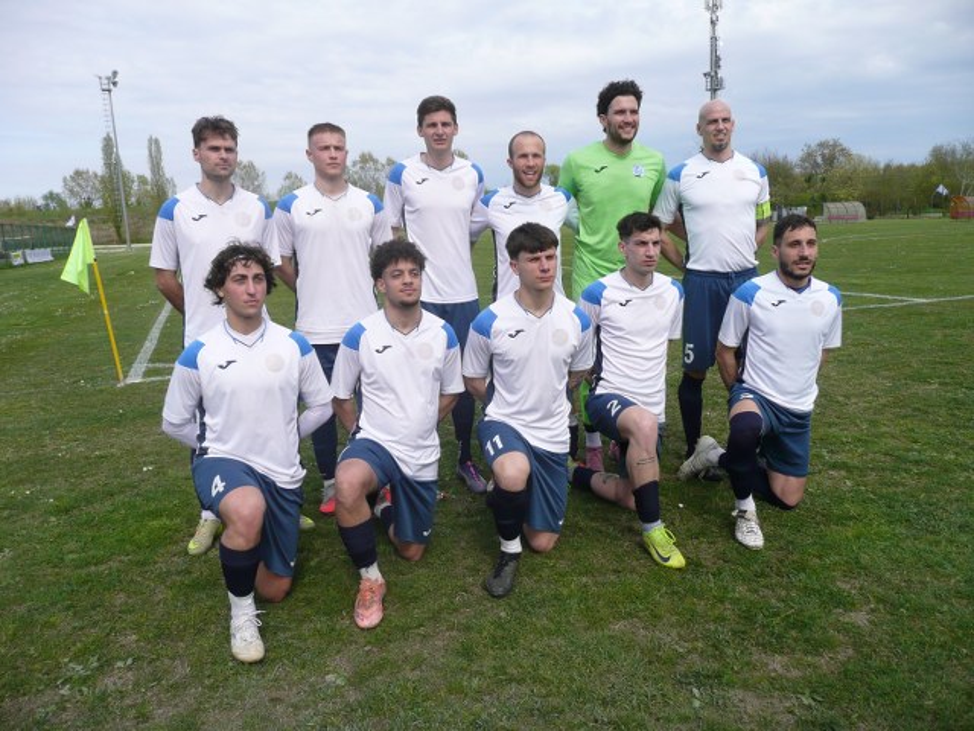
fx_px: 788
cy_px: 366
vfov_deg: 49.7
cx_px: 487
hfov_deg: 63.4
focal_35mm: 28
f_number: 3.3
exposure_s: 1/640
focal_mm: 4.6
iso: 100
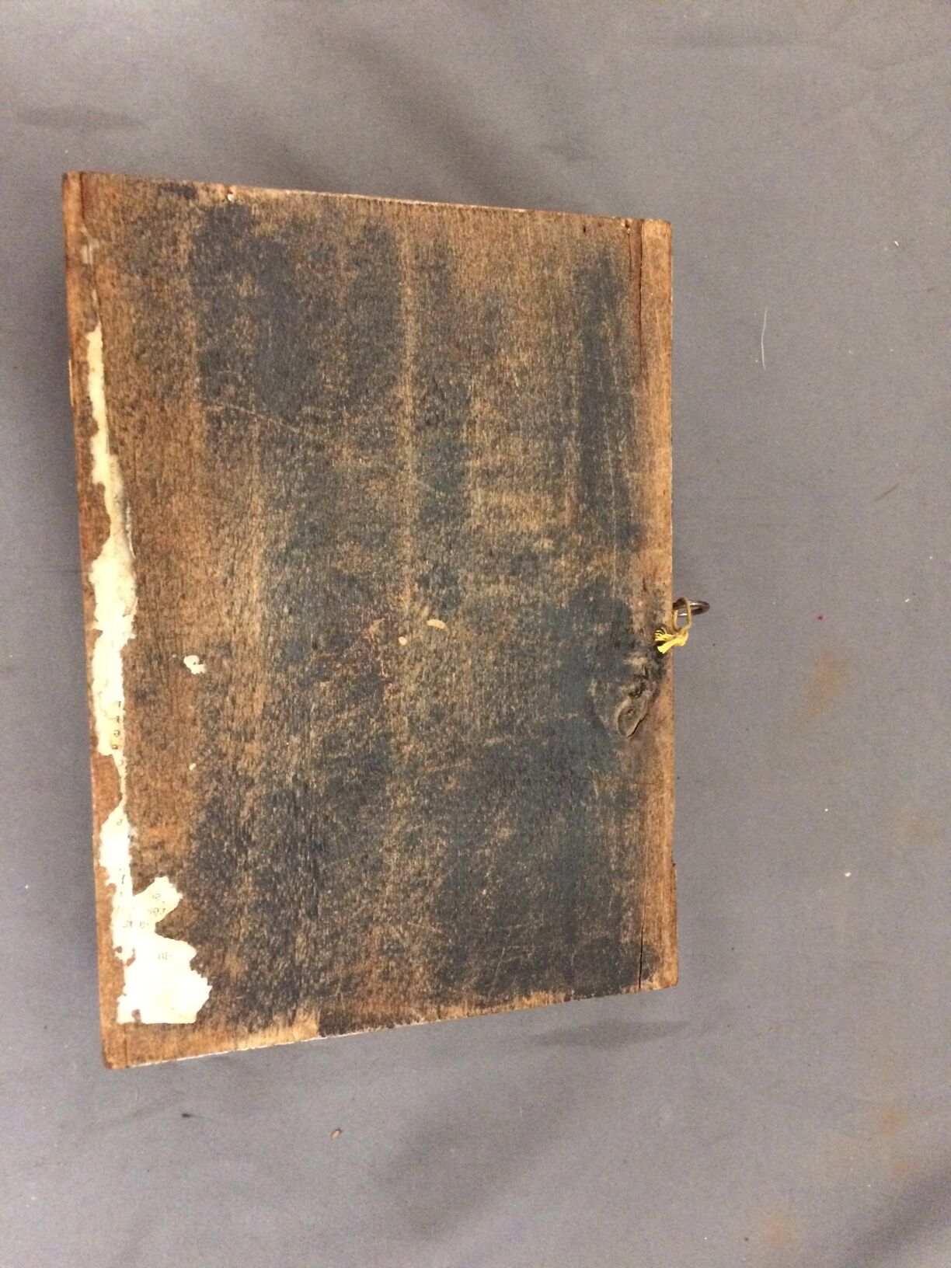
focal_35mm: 29
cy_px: 634
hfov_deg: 48.2
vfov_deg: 61.7
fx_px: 1062
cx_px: 476
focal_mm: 4.15
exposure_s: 1/17
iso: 400
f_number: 2.2
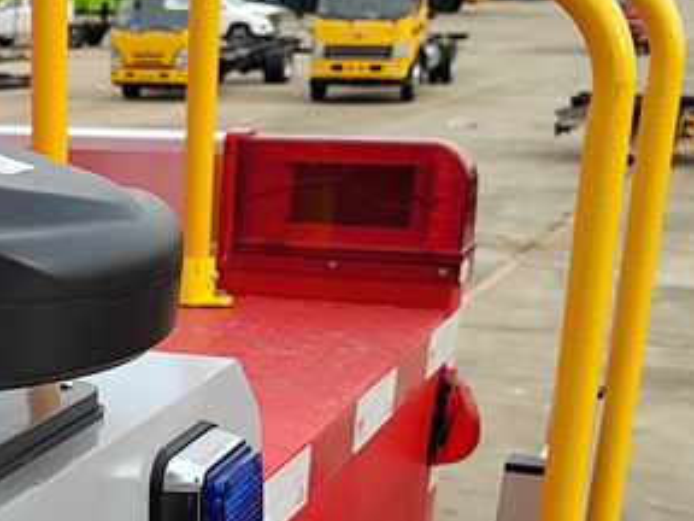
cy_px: 627
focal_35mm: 75
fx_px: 1504
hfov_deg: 23.5
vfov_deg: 18.6
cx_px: -159
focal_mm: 5.52
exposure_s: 1/1046
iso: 606
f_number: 1.9
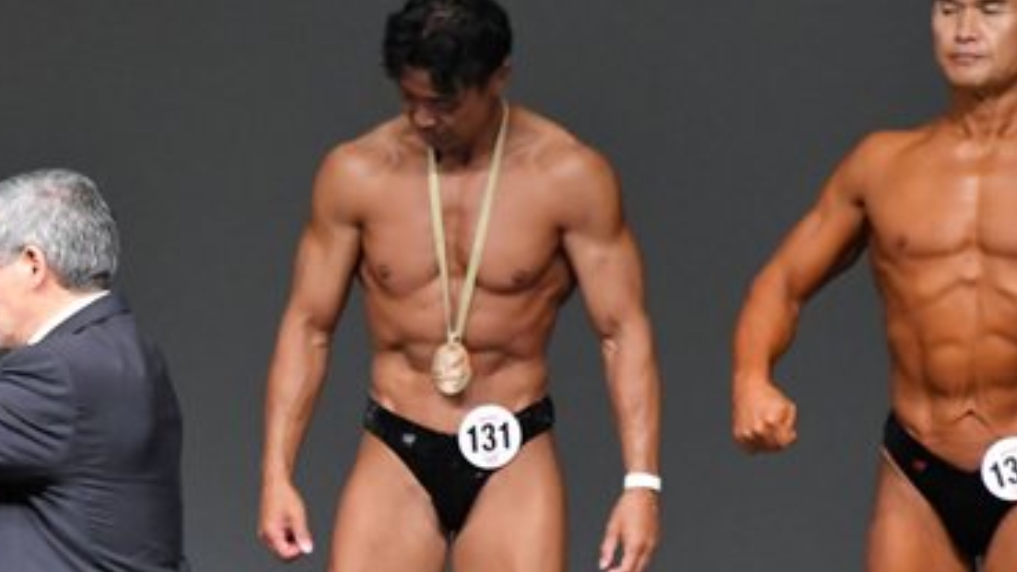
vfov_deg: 1.6
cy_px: 625
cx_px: 101
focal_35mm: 760
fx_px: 20495
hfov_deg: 2.8
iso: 5000
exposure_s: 1/400
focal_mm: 230
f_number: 5.6
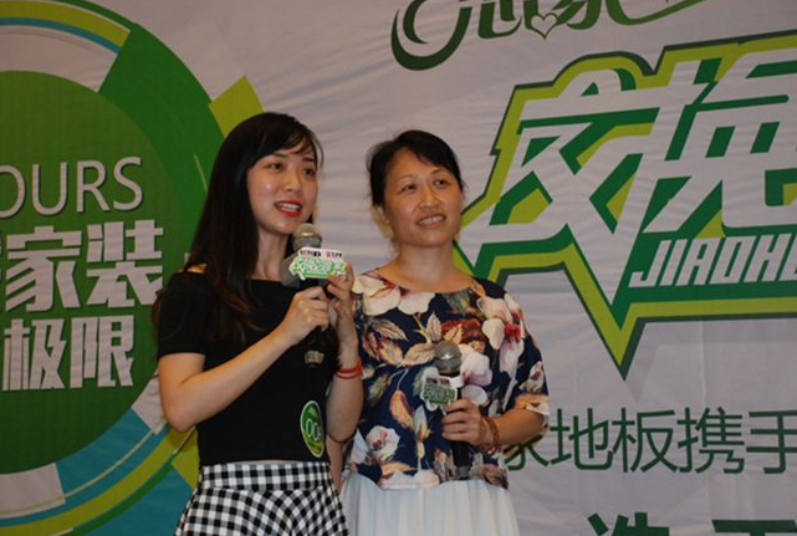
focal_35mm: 73
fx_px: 1620
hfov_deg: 27.6
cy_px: 266
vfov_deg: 18.8
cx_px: 398
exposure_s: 1/60
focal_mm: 48
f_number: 4.8
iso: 800
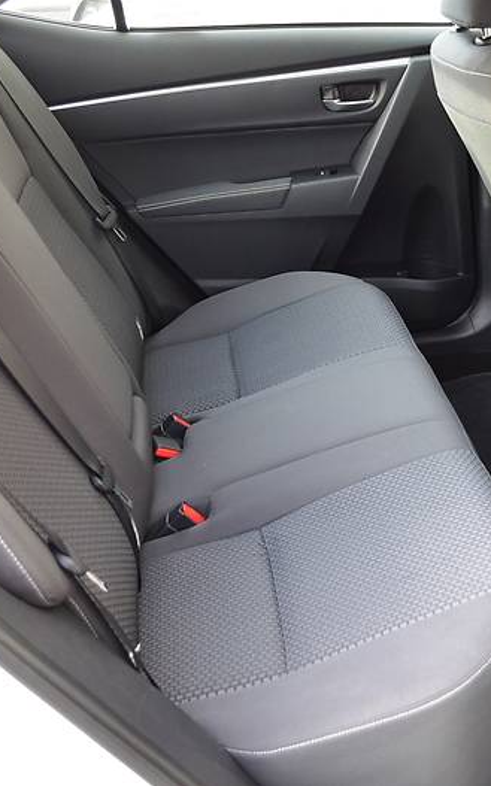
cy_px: 392
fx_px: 1093
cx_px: 385
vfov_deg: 39.6
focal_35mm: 51
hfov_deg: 24.9
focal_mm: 22
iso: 400
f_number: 4
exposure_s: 1/60
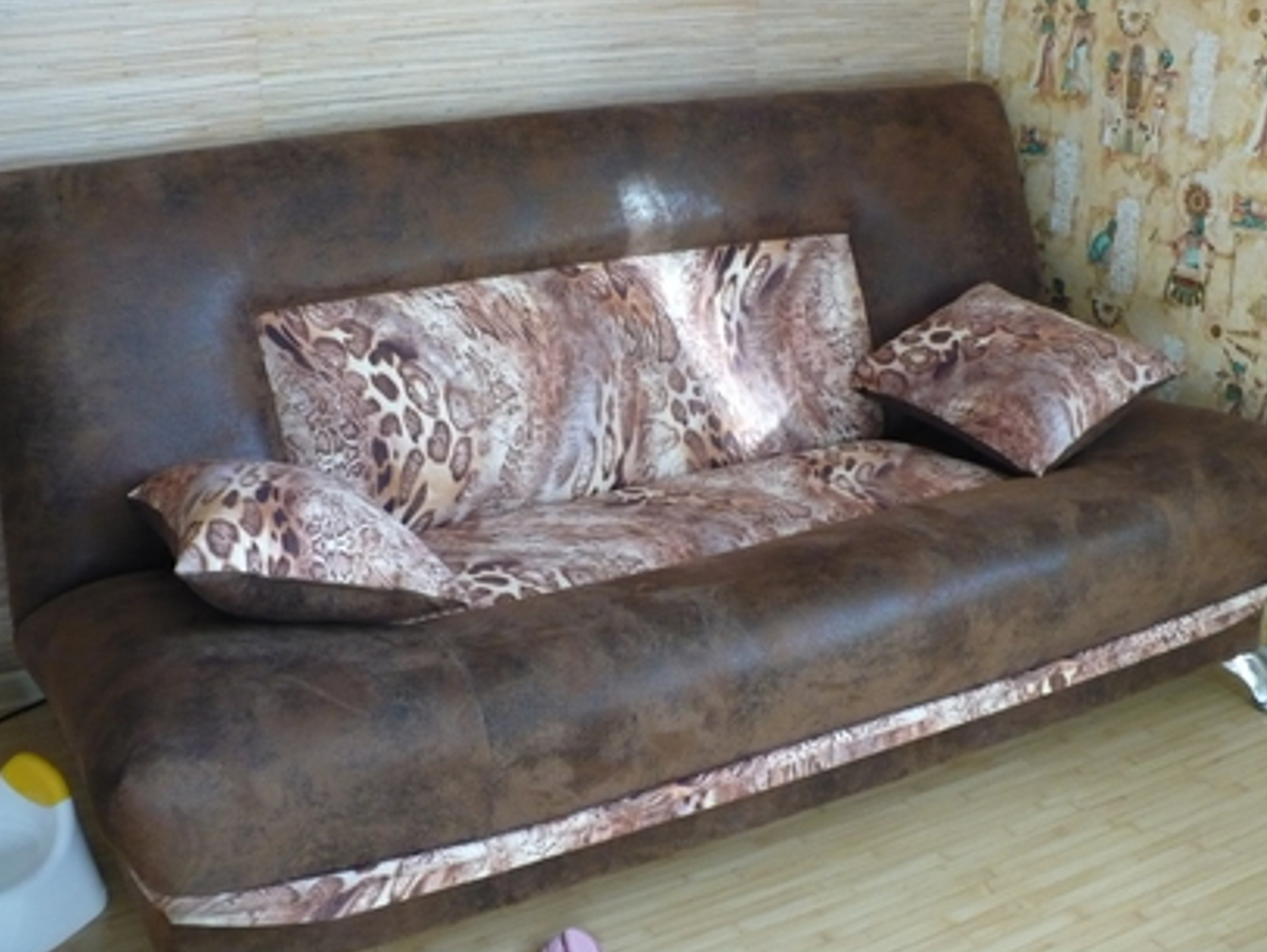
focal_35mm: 41
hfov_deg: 45.7
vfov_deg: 35.1
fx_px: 1502
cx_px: 634
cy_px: 428
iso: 320
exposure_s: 1/30
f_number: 2.8
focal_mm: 6.1
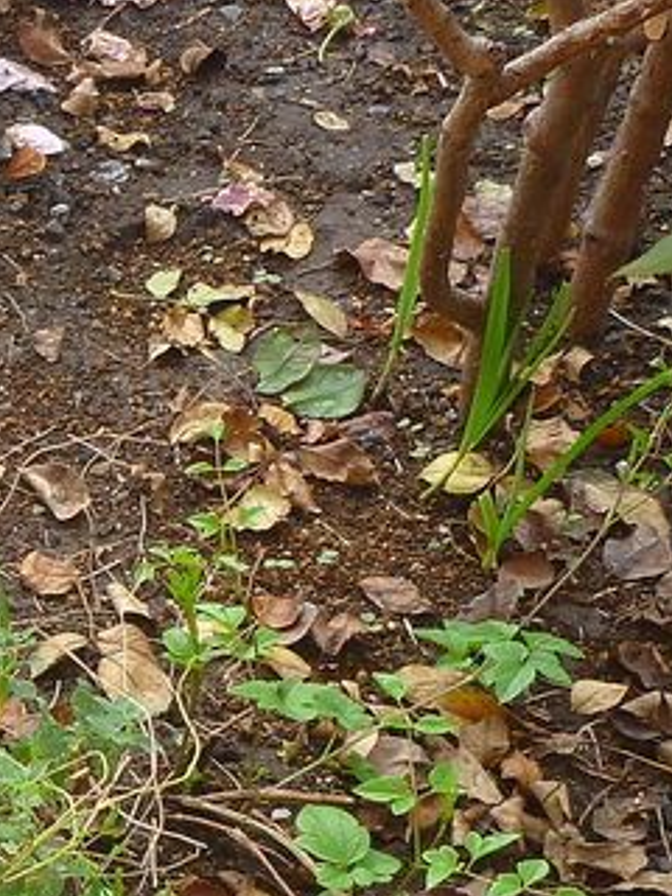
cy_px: 753
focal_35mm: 105
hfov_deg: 12.8
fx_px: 2718
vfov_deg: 18.5
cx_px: -543
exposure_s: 1/80
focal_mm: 4.9
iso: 80
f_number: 3.3
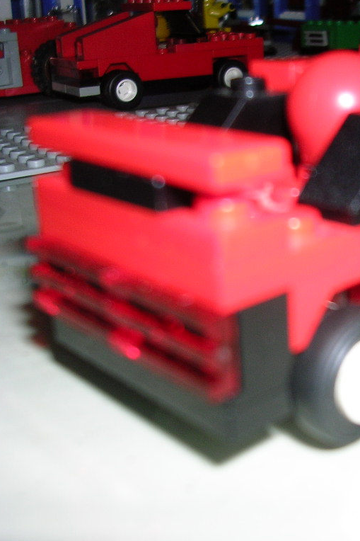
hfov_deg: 24.8
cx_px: 318
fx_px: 795
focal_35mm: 53
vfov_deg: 37.5
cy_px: 270
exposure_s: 1/60.1
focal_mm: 5.8
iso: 50
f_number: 2.8
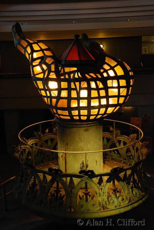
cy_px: 115
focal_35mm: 40
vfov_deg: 47.9
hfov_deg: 33.1
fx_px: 259
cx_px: 77
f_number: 4
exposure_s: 1/40
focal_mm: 27
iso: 800
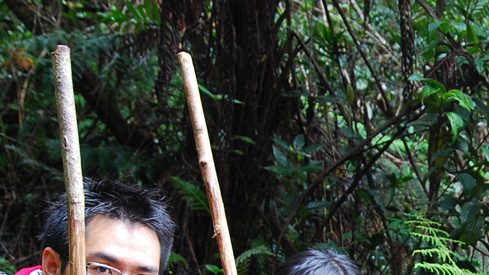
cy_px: 362
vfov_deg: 11.2
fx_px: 1361
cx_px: 470
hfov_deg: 19.8
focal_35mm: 105
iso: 200
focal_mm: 22
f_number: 4.5
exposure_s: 1/80
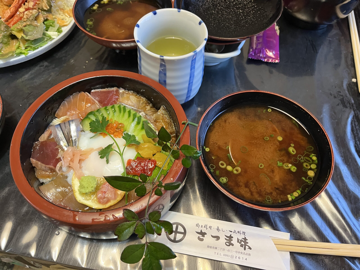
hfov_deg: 67.3
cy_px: 135
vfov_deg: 53.1
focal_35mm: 26
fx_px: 270
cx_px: 180
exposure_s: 1/60
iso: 250
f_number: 1.6
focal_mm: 5.1
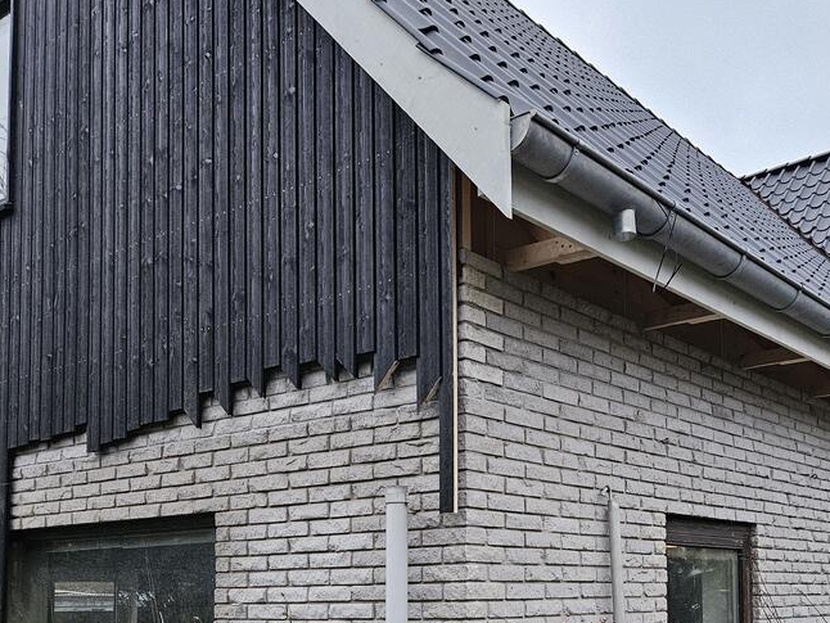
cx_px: 550
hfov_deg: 45.1
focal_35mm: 41
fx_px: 983
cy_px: 529
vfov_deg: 33.7
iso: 800
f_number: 1.8
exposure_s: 1/100
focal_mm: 5.4
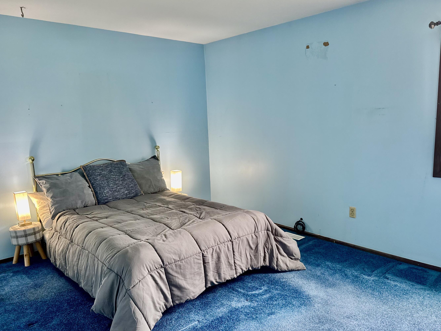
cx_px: 240
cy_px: 177
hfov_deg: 65.2
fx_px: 344
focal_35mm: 27
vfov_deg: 51.3
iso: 160
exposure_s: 1/60
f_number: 1.78
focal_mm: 6.76
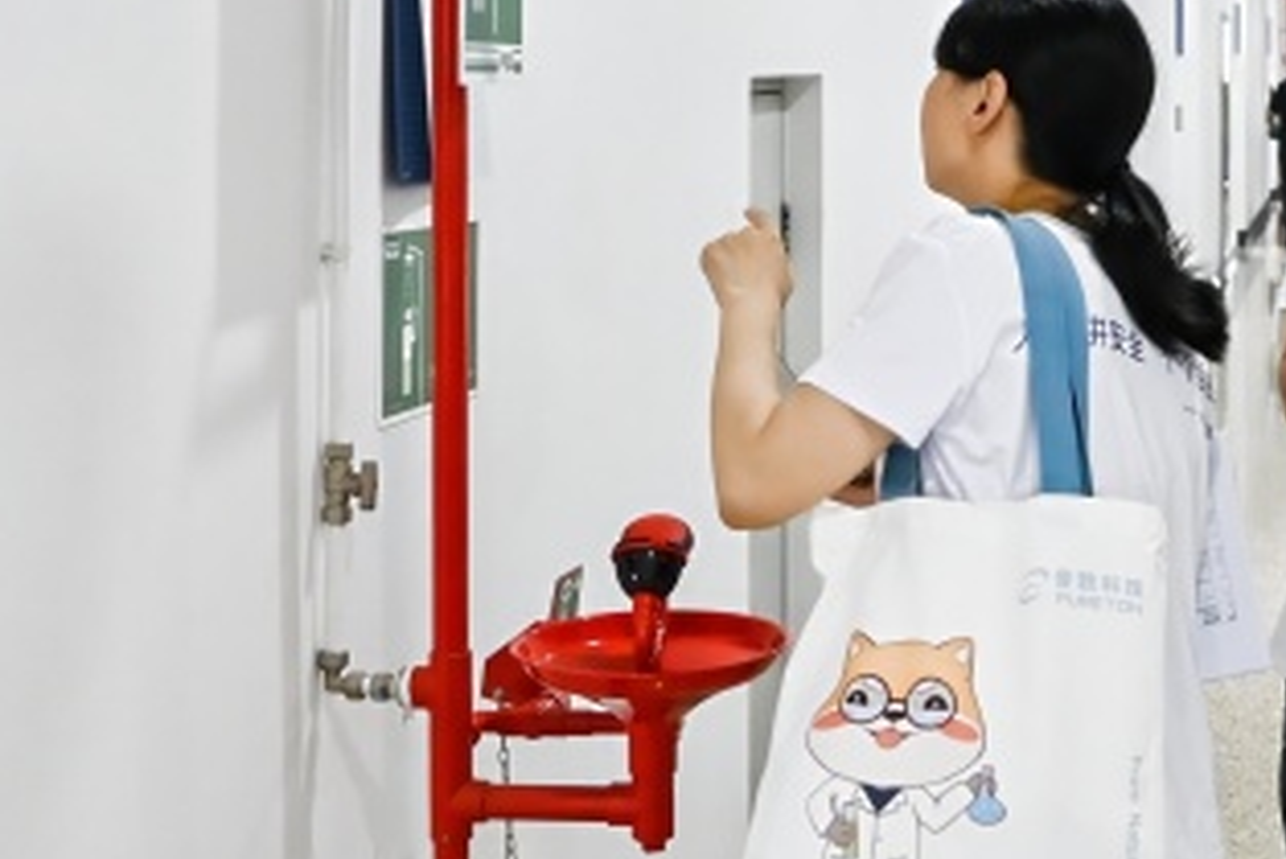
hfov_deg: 28.5
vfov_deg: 19.4
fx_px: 2466
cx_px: 1060
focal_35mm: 69
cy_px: 80
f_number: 4
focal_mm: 24
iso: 1100
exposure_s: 1/125
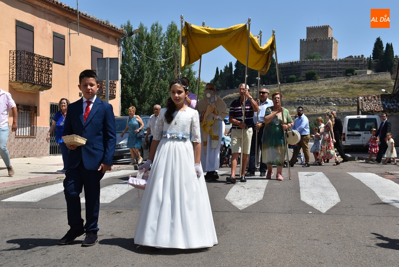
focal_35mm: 51
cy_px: 134
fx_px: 566
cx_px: 200
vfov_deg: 26.5
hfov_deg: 38.8
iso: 200
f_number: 10
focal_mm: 34
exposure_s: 1/400
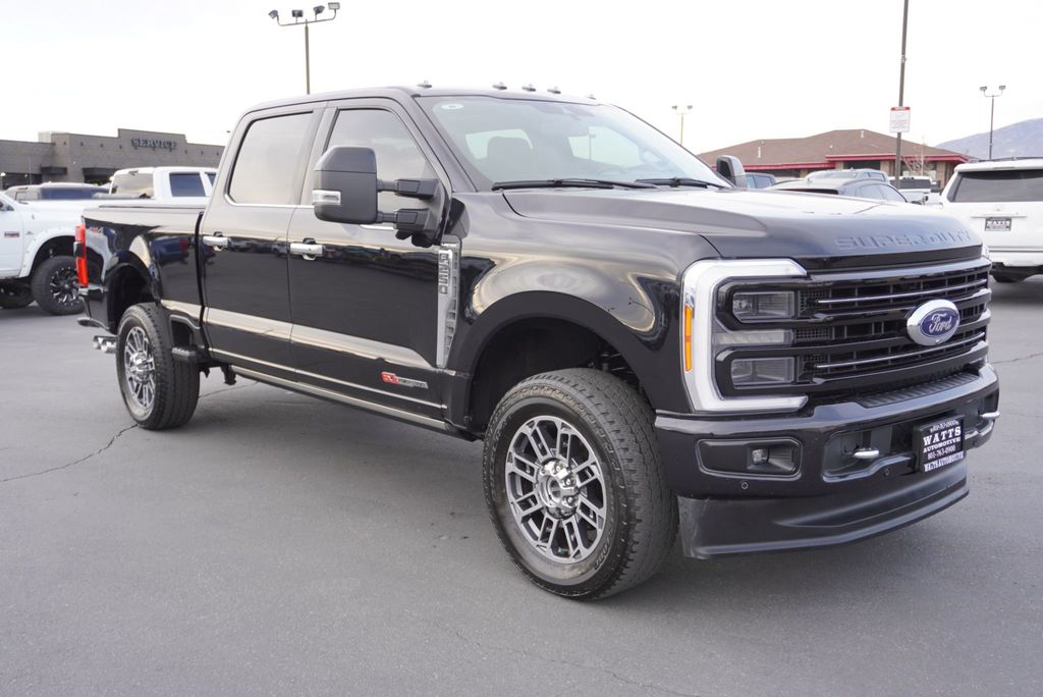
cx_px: 522
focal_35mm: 36
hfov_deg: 53.1
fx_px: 1044
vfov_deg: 36.9
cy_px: 348
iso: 125
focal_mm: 24
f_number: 4.5
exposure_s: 1/60
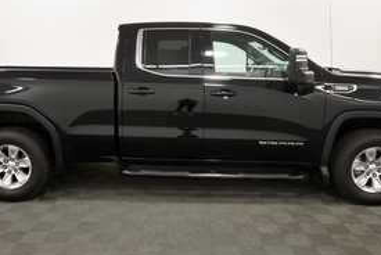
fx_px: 339
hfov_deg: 58.6
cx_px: 177
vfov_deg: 41.1
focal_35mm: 32
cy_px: 113
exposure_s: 1/125
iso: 900
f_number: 5.3
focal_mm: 15
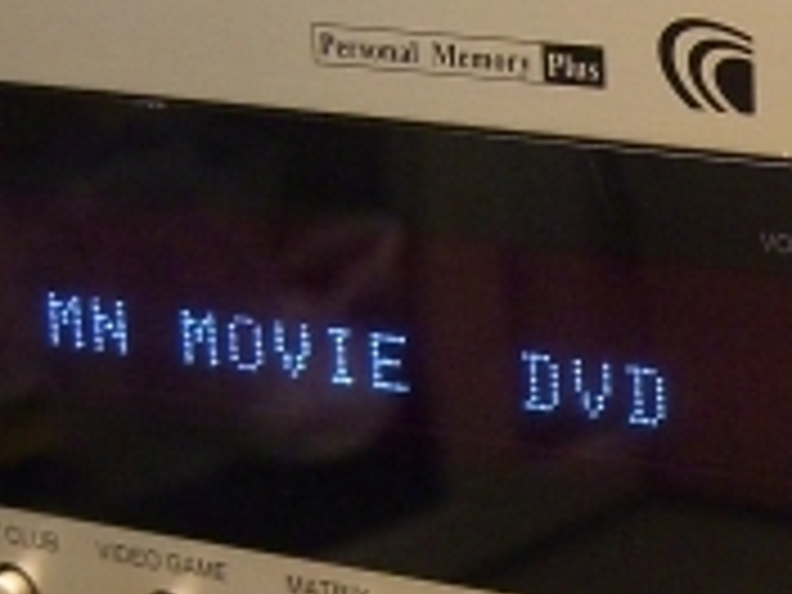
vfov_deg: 10.7
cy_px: 598
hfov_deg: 14.0
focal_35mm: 138
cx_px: 855
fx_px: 3157
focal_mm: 7.9
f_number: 2.8
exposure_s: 1/20
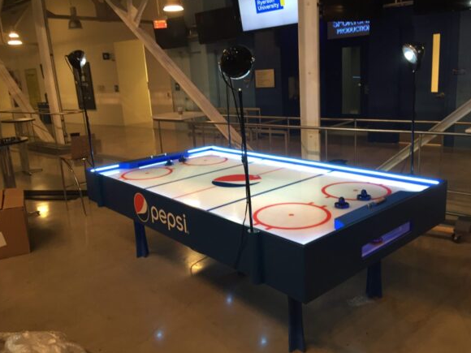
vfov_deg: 46.8
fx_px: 408
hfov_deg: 60.0
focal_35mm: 30
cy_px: 173
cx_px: 233
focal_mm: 4.15
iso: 160
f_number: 2.2
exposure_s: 1/30
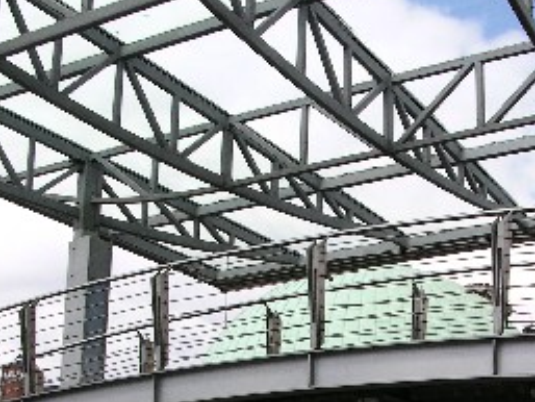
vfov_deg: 18.0
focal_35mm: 80
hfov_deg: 24.2
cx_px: 382
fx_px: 1237
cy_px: 398
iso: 50
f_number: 8
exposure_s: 1/114
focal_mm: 8.9
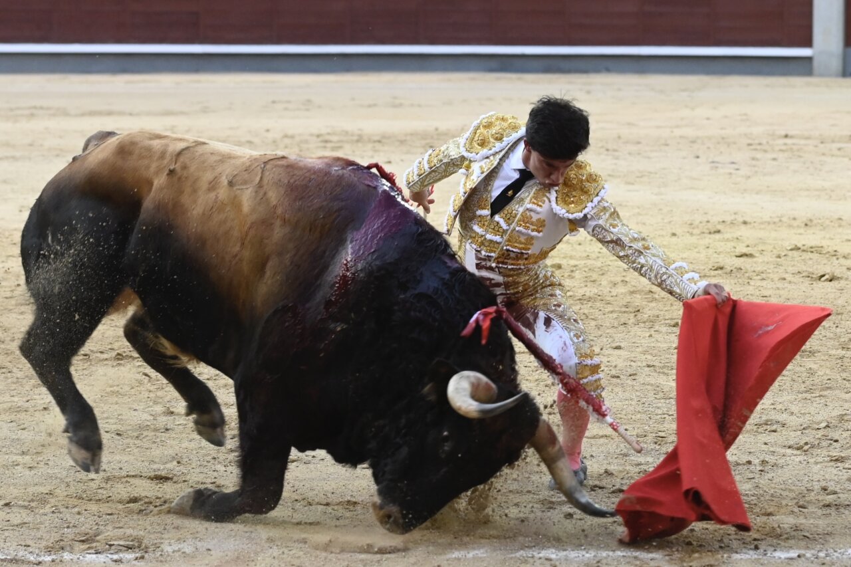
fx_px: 3002
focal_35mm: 127
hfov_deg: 16.1
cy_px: 284
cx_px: 426
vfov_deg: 10.8
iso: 2000
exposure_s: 1/640
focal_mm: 85
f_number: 3.5
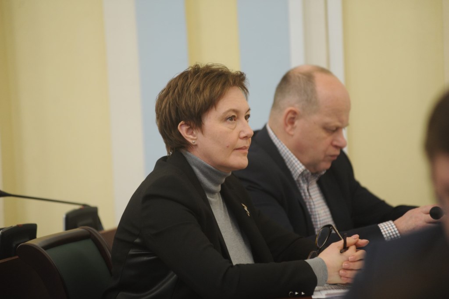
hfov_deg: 10.3
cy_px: 150
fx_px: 2492
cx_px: 224
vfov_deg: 6.9
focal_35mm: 200
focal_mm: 200
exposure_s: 1/200
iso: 1600
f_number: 2.8
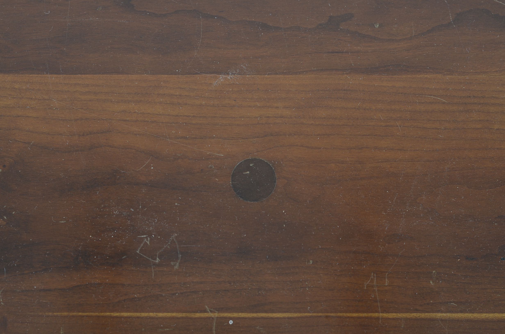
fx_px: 1050
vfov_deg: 18.1
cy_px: 167
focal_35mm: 75
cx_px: 252
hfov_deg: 27.0
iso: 100
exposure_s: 1/125
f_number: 4.5
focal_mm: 50
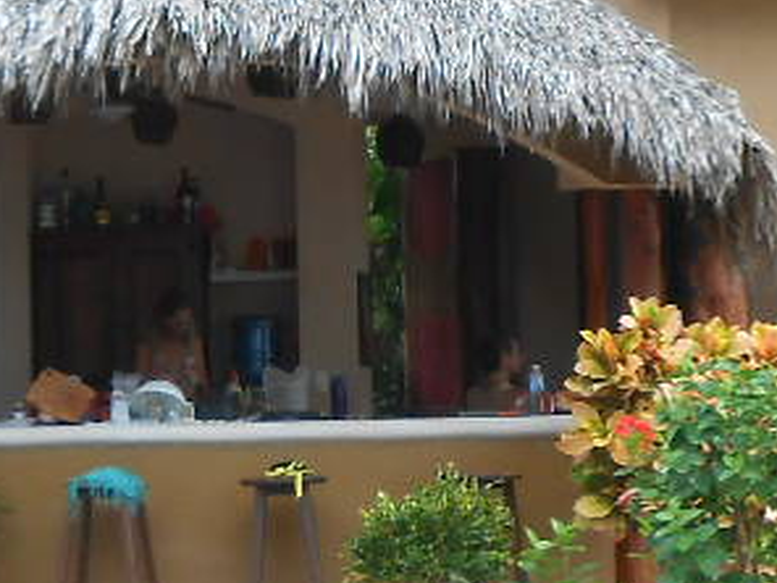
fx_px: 4130
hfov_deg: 10.7
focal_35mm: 184
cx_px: 320
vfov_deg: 8.1
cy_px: 202
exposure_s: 1/125
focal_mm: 6
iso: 80
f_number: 3.9
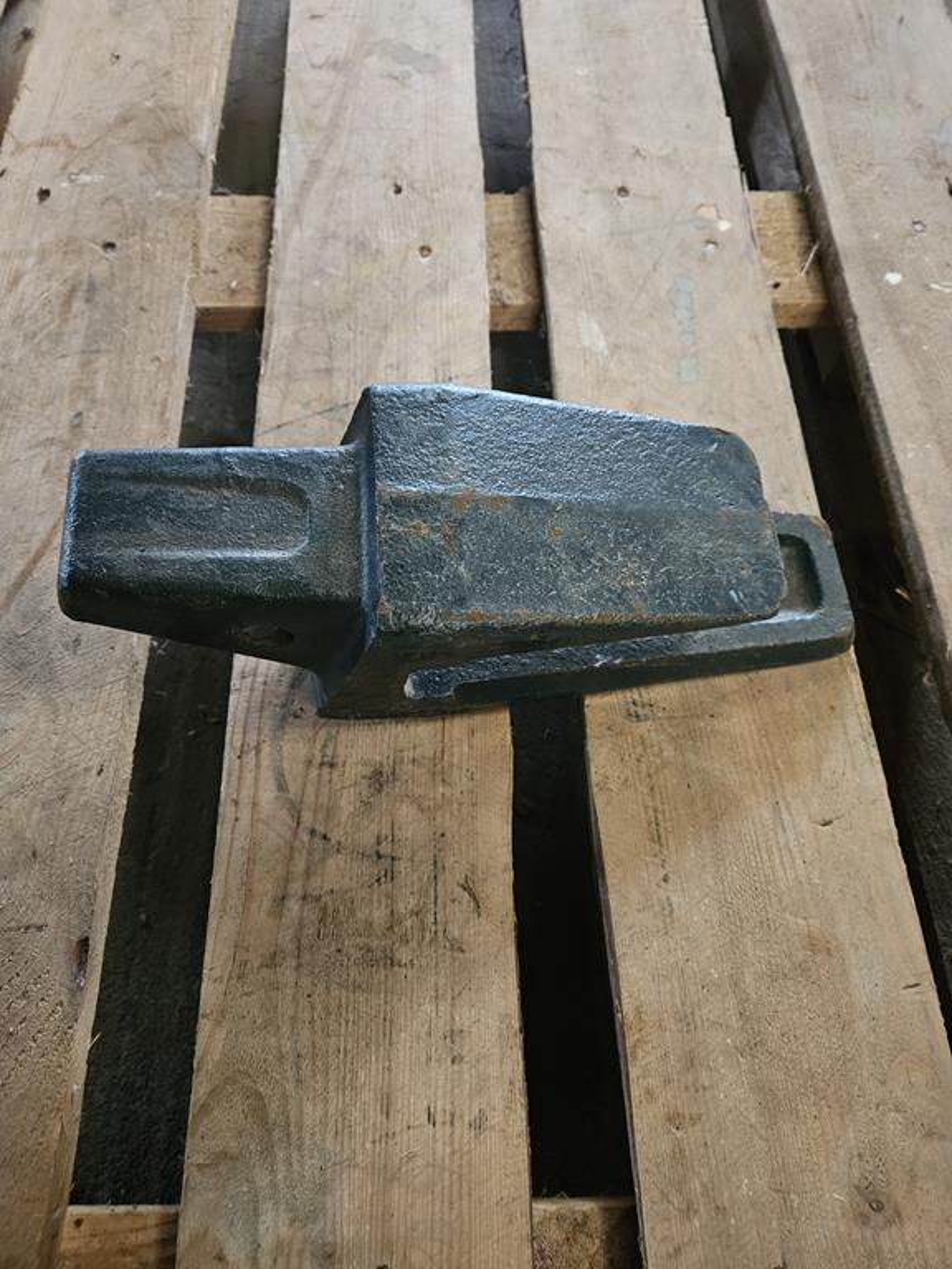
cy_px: 634
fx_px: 843
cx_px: 476
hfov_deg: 58.9
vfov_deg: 73.9
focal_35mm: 23
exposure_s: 1/25
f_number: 1.8
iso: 800
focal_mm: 5.4
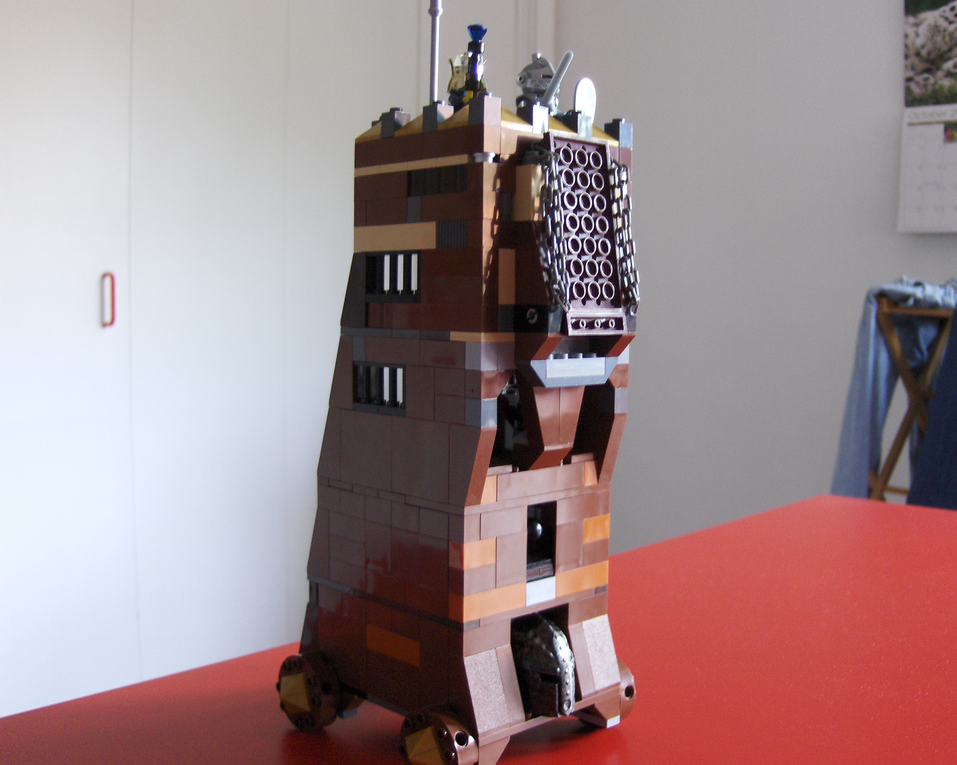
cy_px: 380
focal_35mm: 37
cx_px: 509
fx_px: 1048
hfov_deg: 49.1
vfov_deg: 40.1
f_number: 2.8
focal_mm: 7.5
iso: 100
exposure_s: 1/1.61
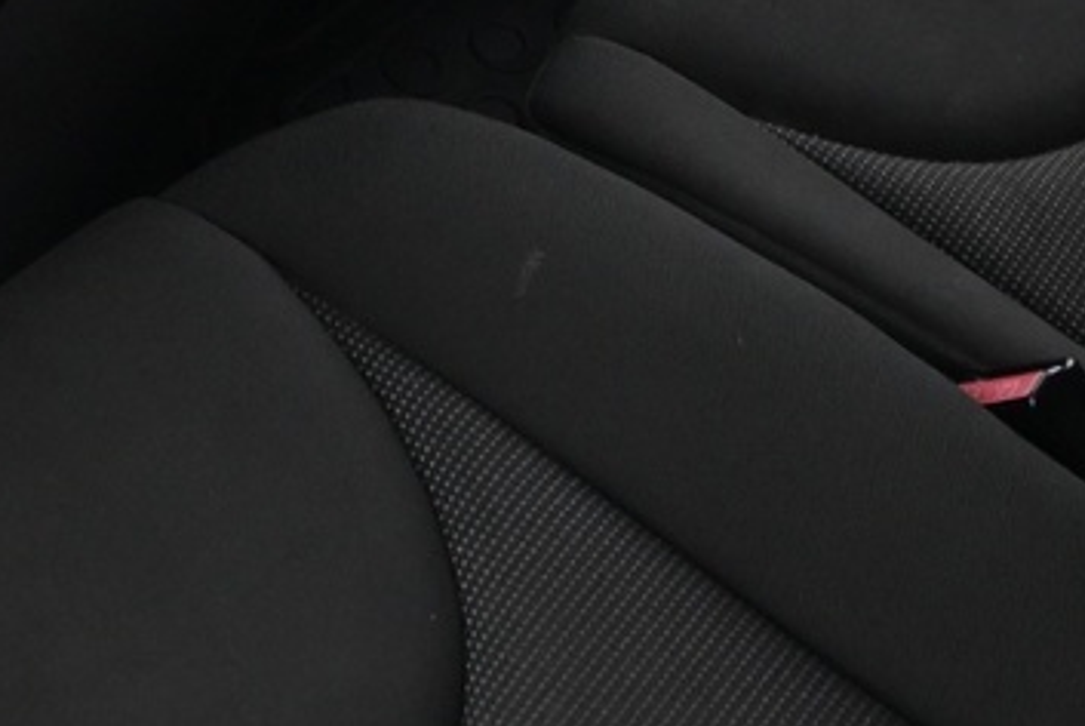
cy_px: -338
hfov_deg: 18.5
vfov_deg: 12.0
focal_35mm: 110
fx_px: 3318
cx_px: 409
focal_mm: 16
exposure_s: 1/15
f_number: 3.5
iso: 1600
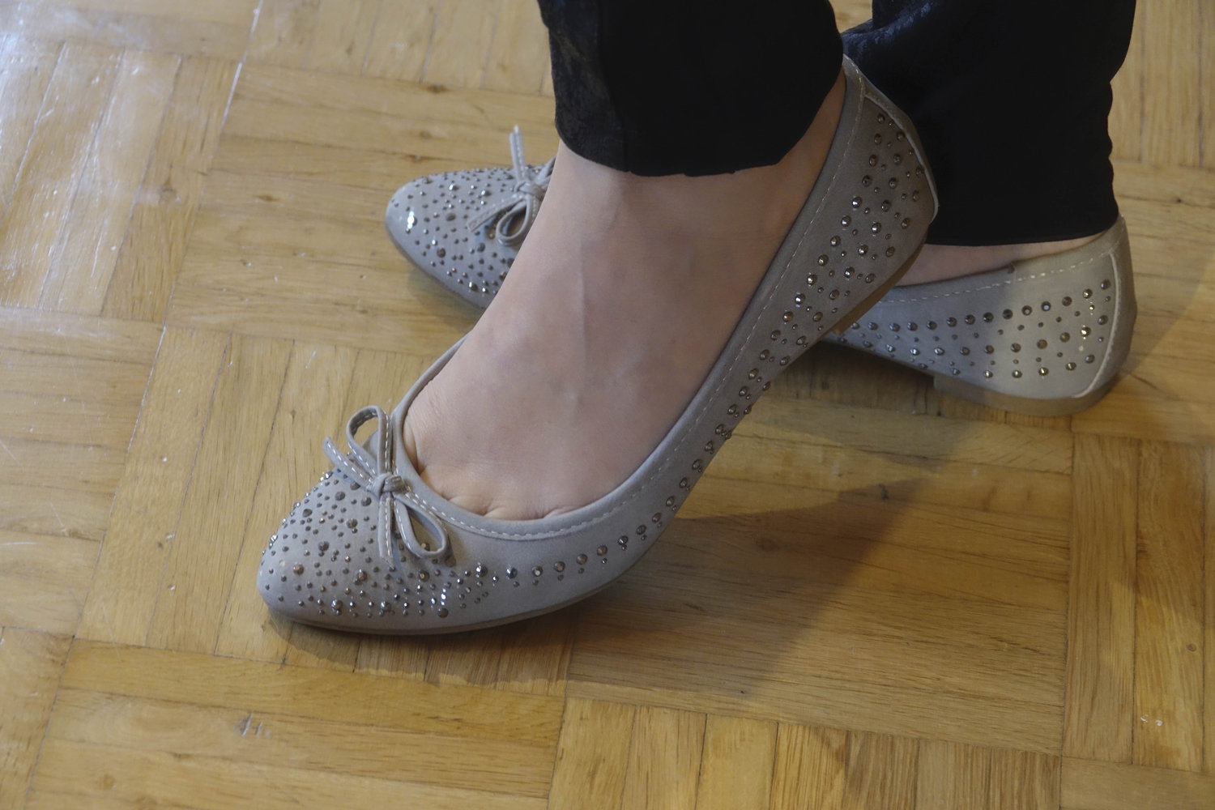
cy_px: 405
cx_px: 608
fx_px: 4151
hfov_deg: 16.7
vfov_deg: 11.1
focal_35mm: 123
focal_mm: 44.93
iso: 800
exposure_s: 1/10
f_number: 4
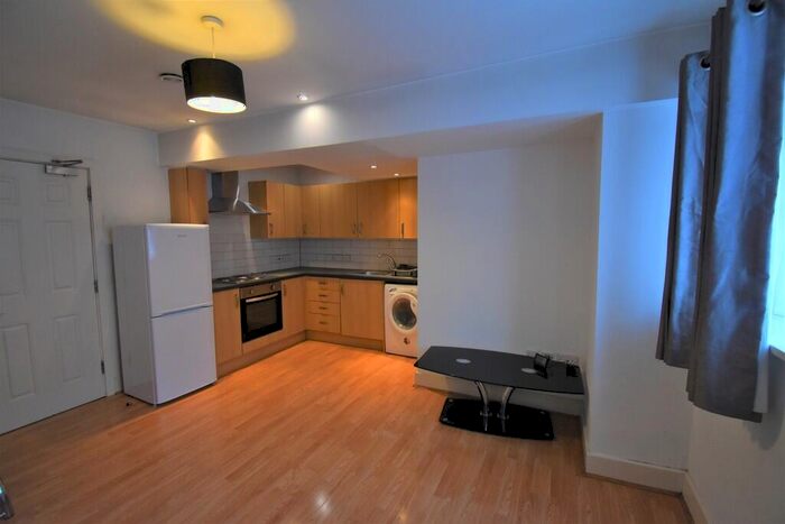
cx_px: 392
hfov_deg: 100.4
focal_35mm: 15
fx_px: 327
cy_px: 262
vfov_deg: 77.4
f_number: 4.5
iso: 1250
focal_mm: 10
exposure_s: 1/125
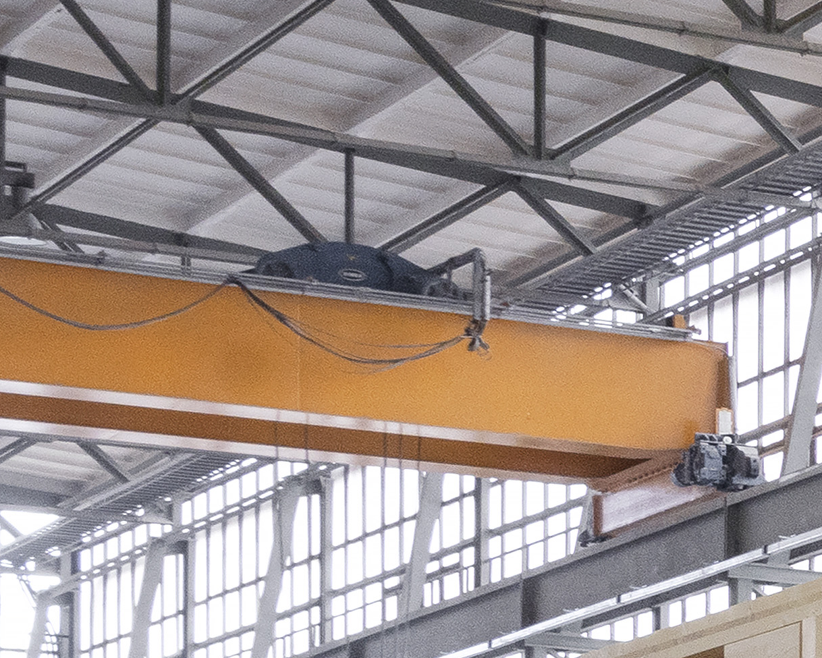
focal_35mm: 186
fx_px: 4524
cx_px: 3094
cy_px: 1044
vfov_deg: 8.1
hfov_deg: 7.7
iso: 400
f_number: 11
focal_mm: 25.4
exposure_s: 1/15
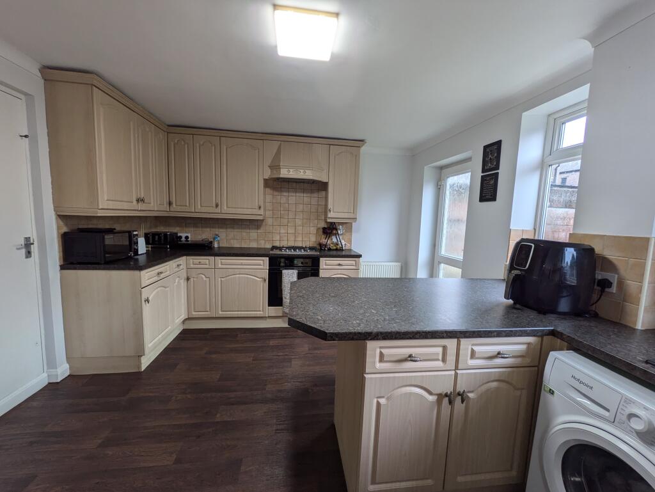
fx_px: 265
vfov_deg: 85.7
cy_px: 246
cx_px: 328
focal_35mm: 14
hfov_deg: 102.0
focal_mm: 1.83
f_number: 2.2
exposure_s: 1/50
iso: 54
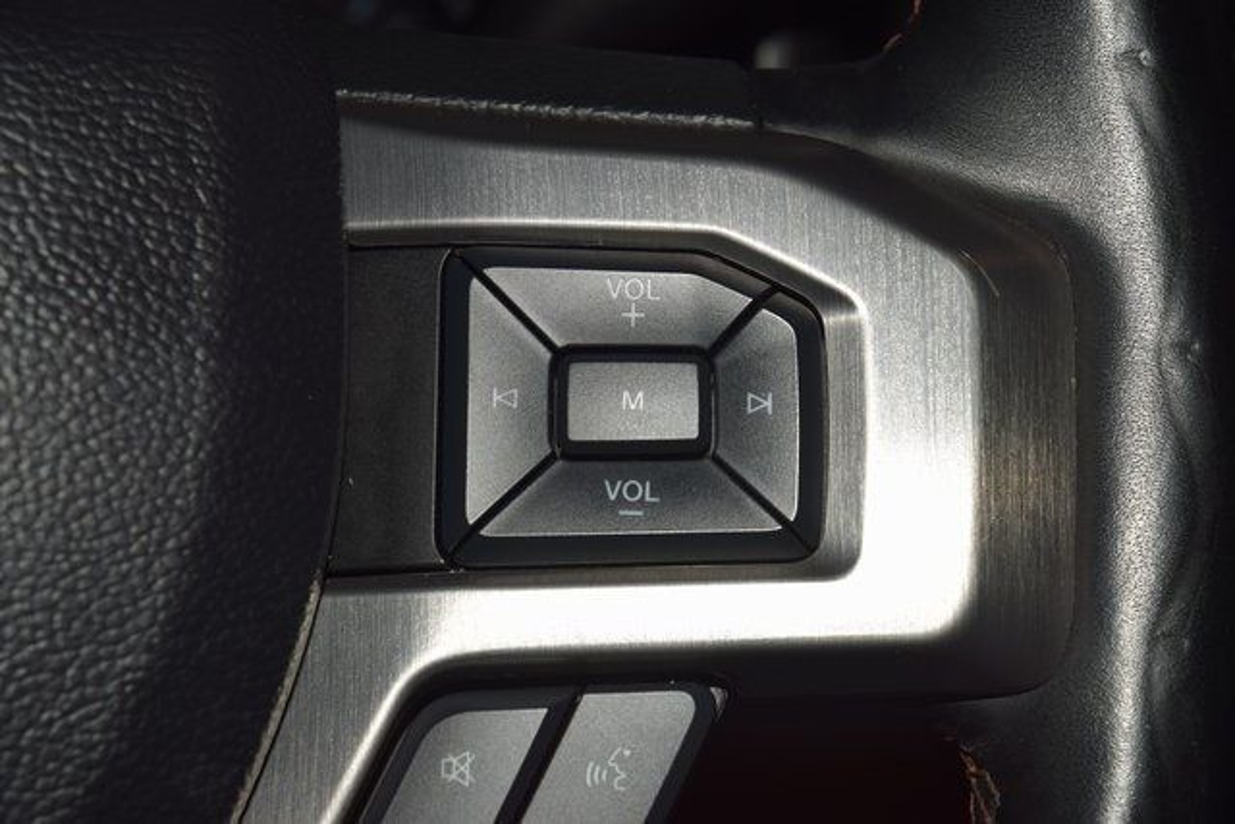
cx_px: 618
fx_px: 3603
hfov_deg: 19.5
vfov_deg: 13.0
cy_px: 412
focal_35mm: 105
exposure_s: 1/125
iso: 100
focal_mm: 70
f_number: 8
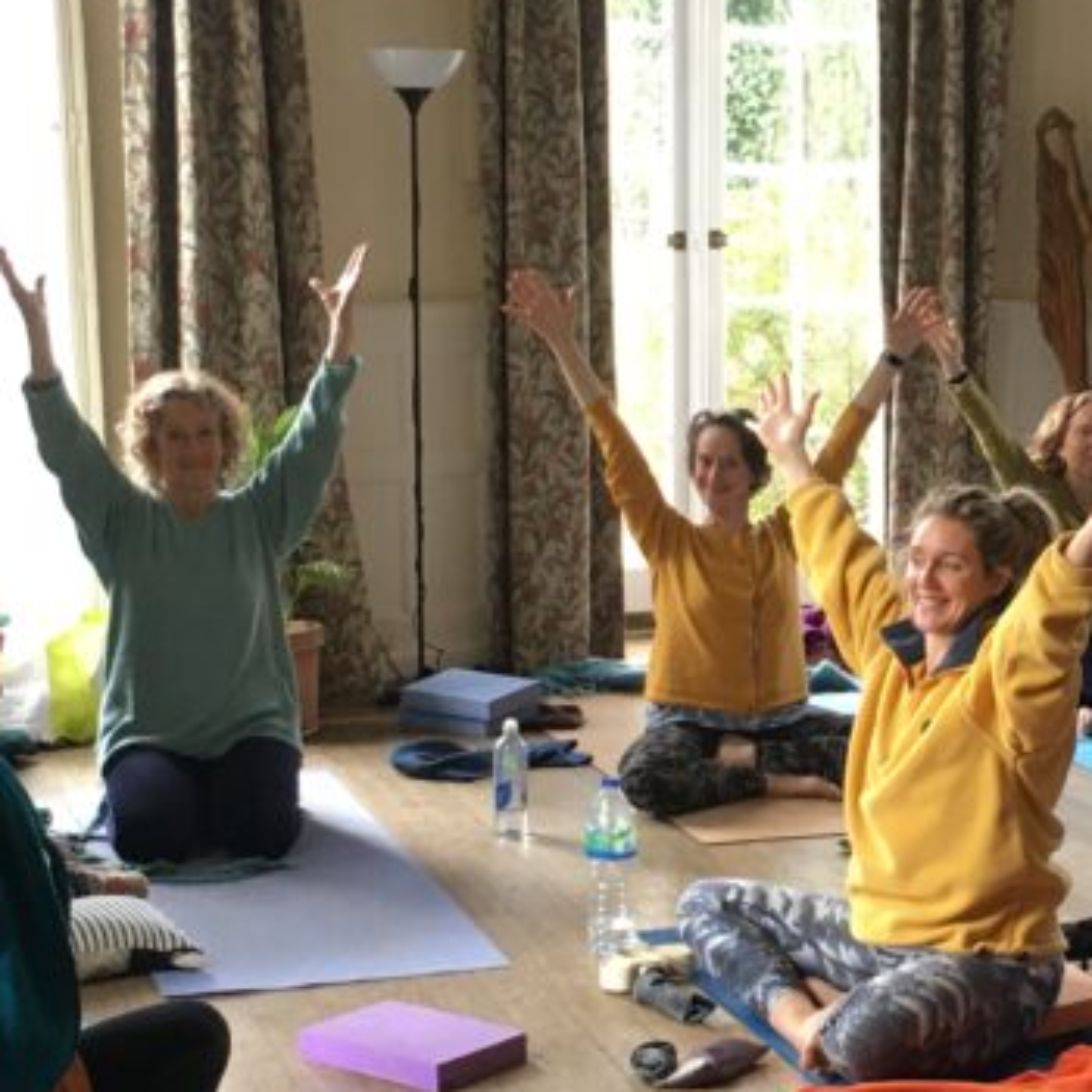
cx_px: 874
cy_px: 652
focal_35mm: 75
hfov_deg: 22.7
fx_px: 2677
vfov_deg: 23.0
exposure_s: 1/33
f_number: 2.2
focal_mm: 4.15
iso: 50
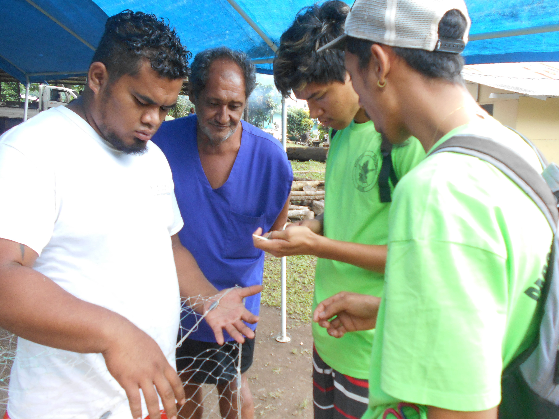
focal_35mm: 30
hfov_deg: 60.0
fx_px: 484
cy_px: 210
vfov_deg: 46.8
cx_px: 280
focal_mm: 5.1
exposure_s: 1/250
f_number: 3.4
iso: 280
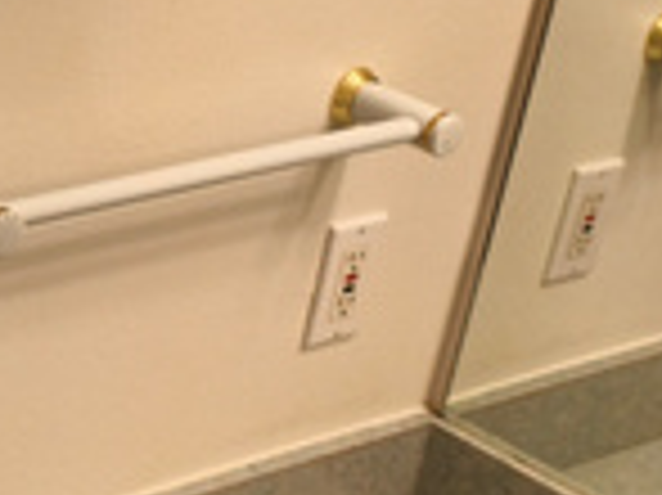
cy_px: -72
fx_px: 1911
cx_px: -694
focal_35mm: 100
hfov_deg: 15.4
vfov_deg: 14.4
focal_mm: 6.54
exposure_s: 1/120
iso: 72
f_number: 1.57
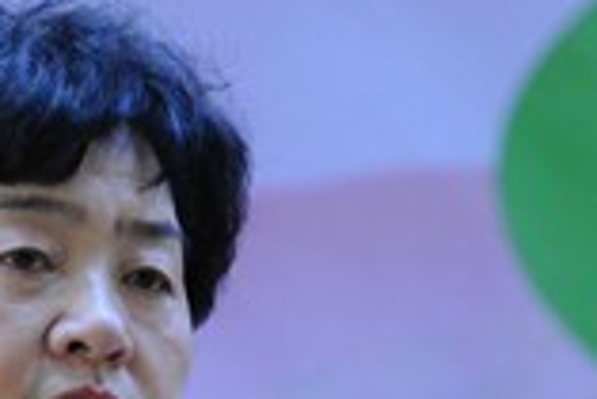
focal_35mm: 572
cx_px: -4
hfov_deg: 3.6
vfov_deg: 2.4
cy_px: 484
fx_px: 9494
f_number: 5.6
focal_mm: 150
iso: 4000
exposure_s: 1/80
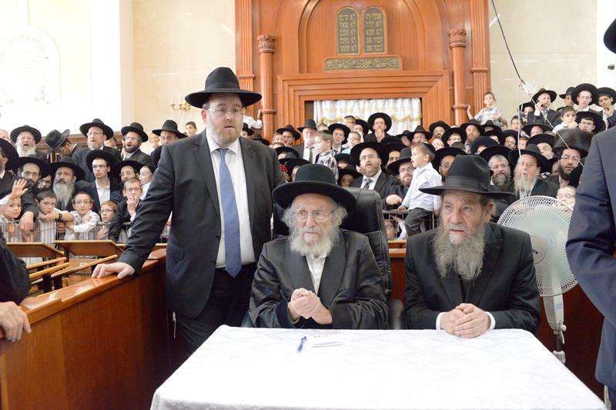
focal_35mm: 28
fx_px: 479
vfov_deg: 46.4
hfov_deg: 65.5
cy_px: 205
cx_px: 308
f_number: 6.3
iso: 6400
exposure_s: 1/125
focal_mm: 28
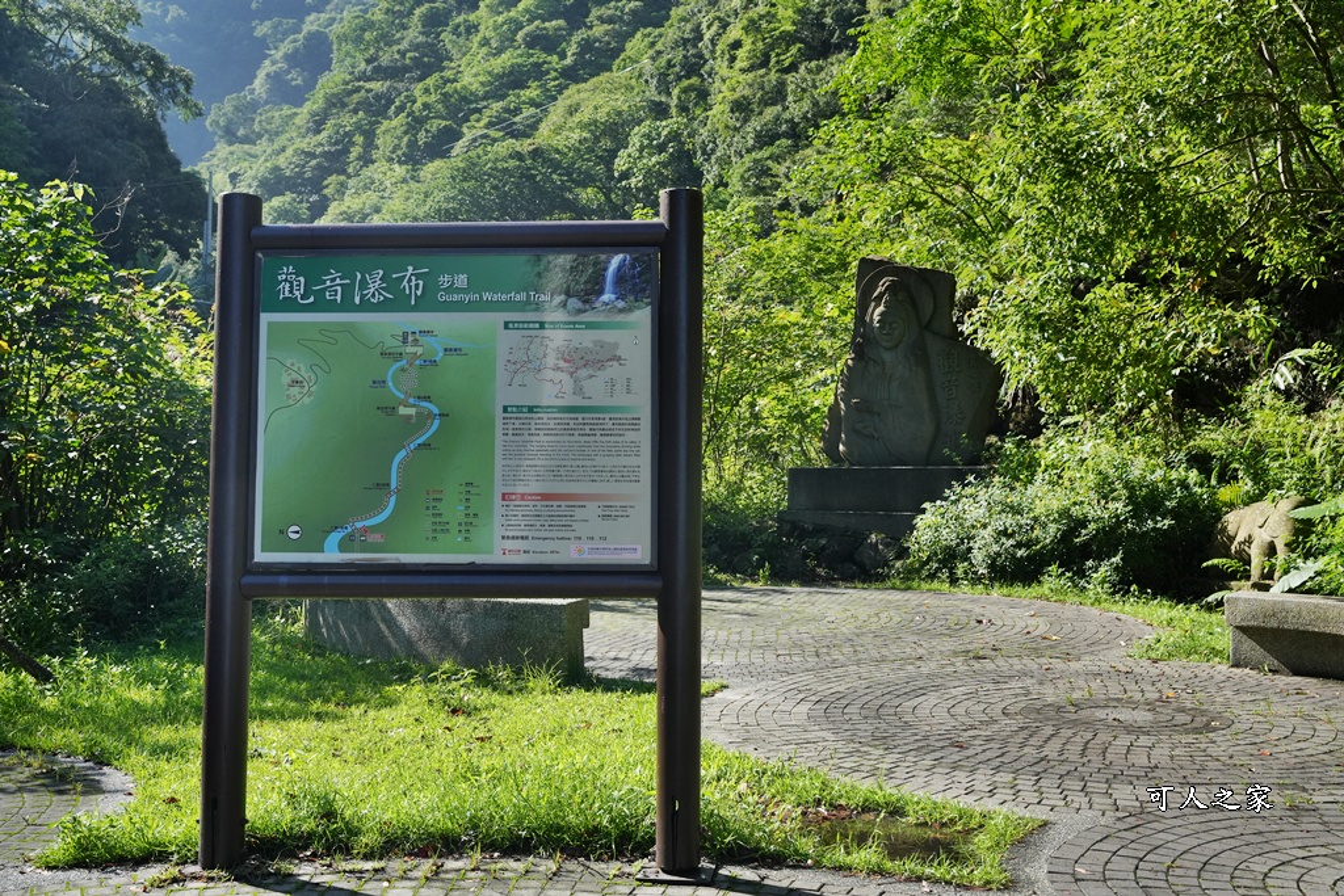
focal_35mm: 37
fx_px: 1393
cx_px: 672
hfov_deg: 51.5
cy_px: 448
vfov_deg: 35.7
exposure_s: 1/1000
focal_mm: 37.3
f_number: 8
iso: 1000
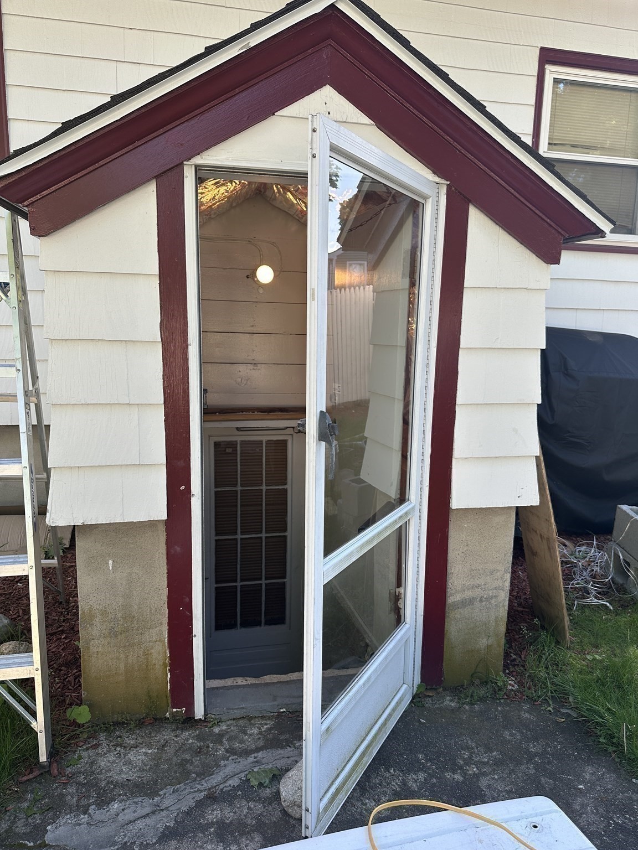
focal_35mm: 24
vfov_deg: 71.6
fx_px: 590
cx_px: 319
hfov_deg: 56.8
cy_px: 425
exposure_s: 1/380
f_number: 1.78
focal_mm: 6.86
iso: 80
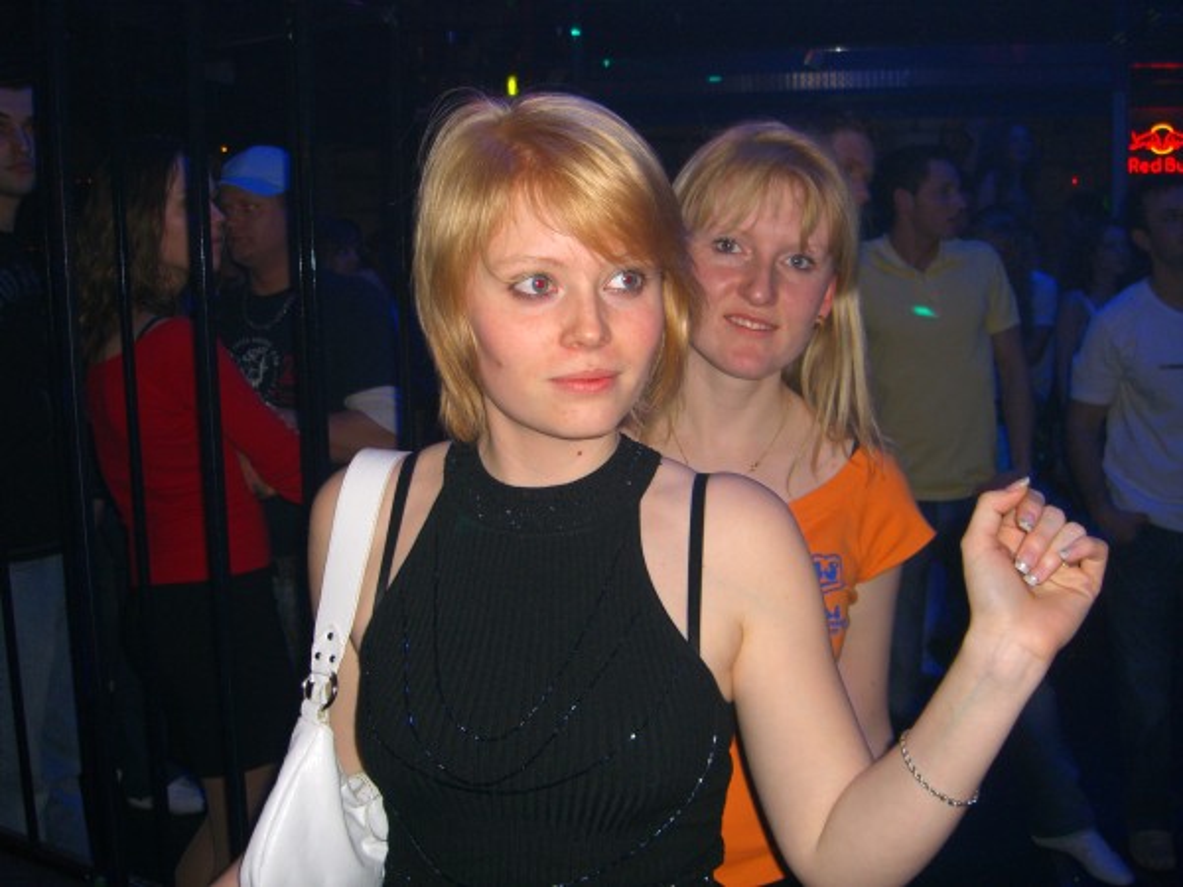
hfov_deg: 49.0
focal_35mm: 38
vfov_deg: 37.7
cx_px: 592
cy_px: 444
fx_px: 1299
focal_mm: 7.9
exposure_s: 1/60
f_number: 2.8
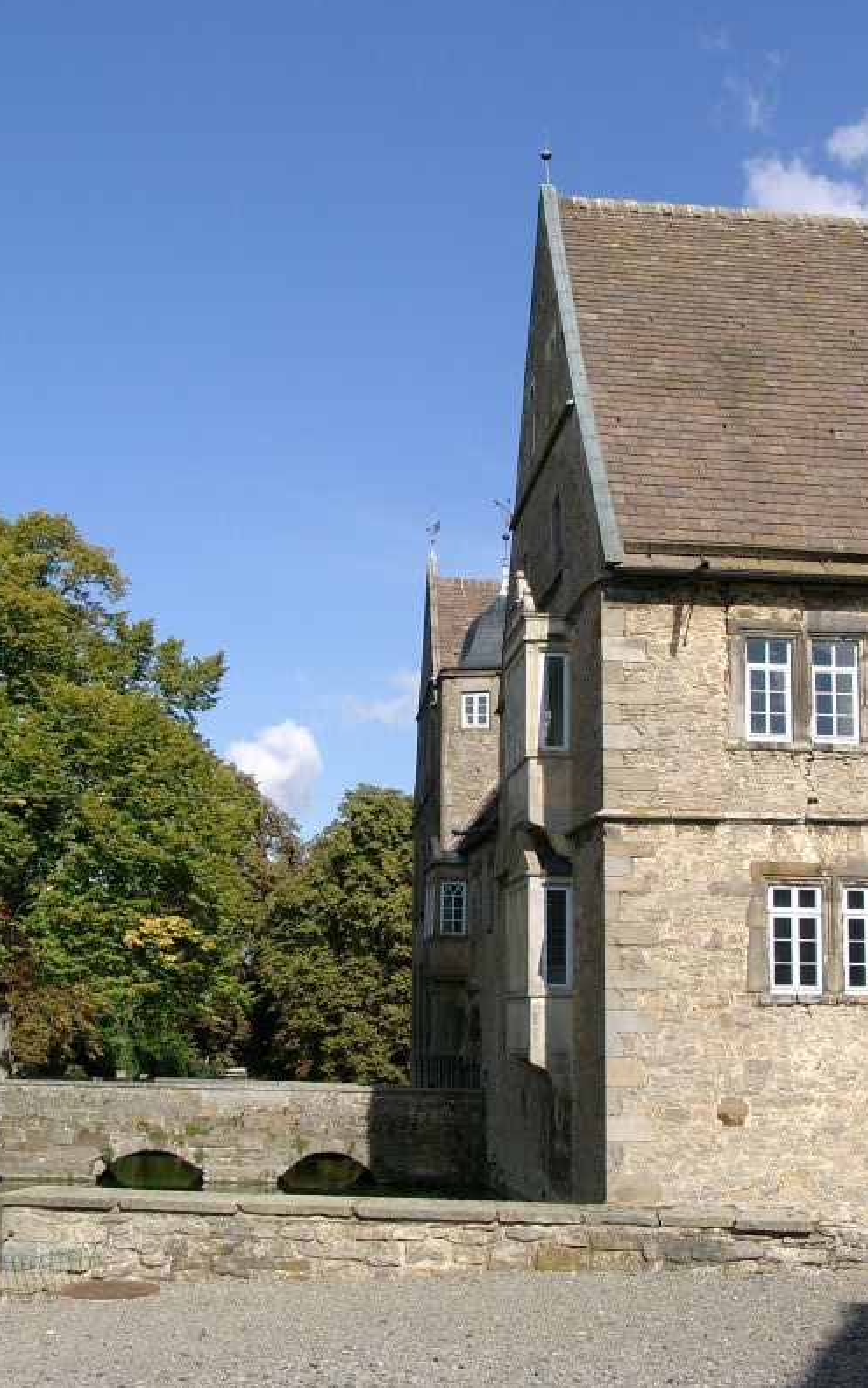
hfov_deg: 28.6
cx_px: 461
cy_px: 695
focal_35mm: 45
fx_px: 1702
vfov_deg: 44.3
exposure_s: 1/825
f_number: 4
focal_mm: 8.82
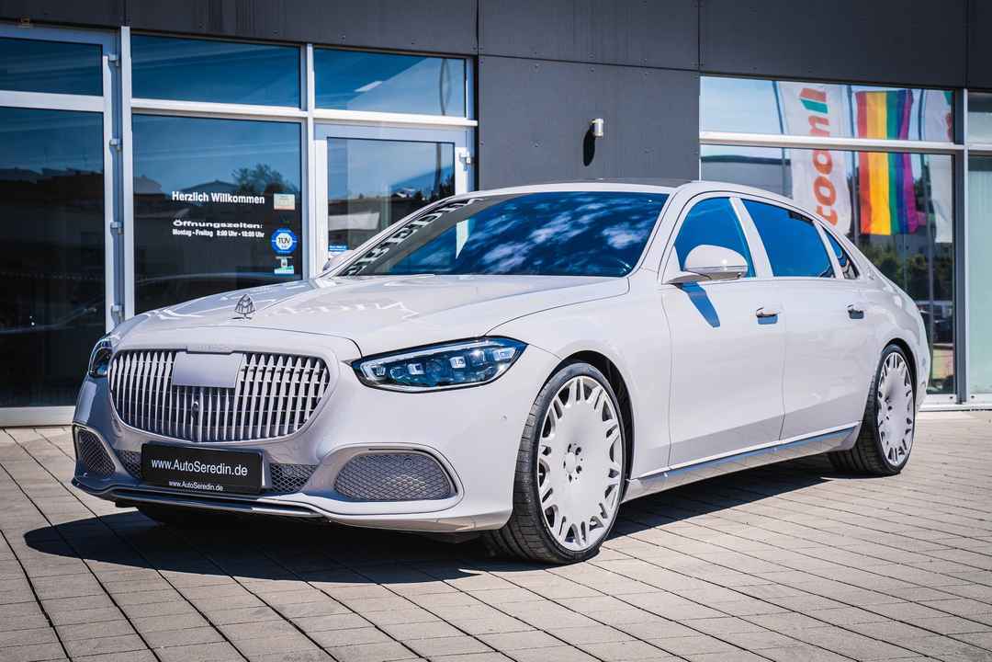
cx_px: 496
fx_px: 1378
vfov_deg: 27.0
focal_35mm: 50
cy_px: 331
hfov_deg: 39.6
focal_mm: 50
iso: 640
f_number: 8
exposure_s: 1/400
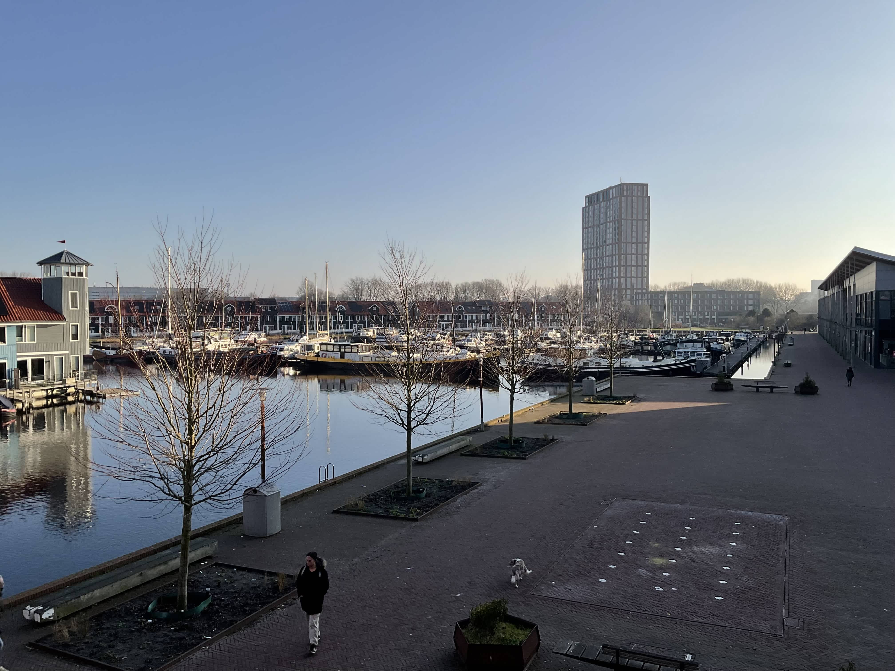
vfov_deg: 48.2
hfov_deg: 61.7
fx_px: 750
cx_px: 448
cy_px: 336
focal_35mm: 29
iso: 16
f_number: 1.8
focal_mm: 3
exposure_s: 1/1786
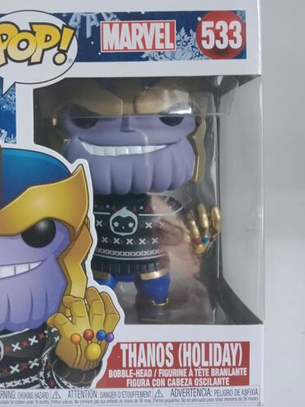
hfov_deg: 40.5
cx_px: 124
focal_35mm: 35
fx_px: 412
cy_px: 156
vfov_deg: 52.2
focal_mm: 3.54
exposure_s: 1/33.3
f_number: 2
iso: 802
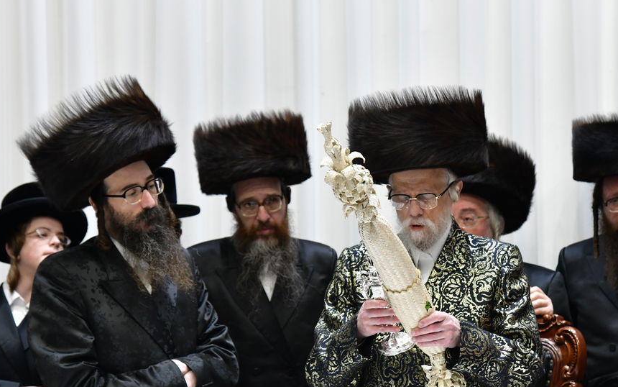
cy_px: 241
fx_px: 2375
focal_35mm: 141
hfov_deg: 14.8
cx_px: 401
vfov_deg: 9.3
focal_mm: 85
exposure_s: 1/100
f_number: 5.6
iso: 2000
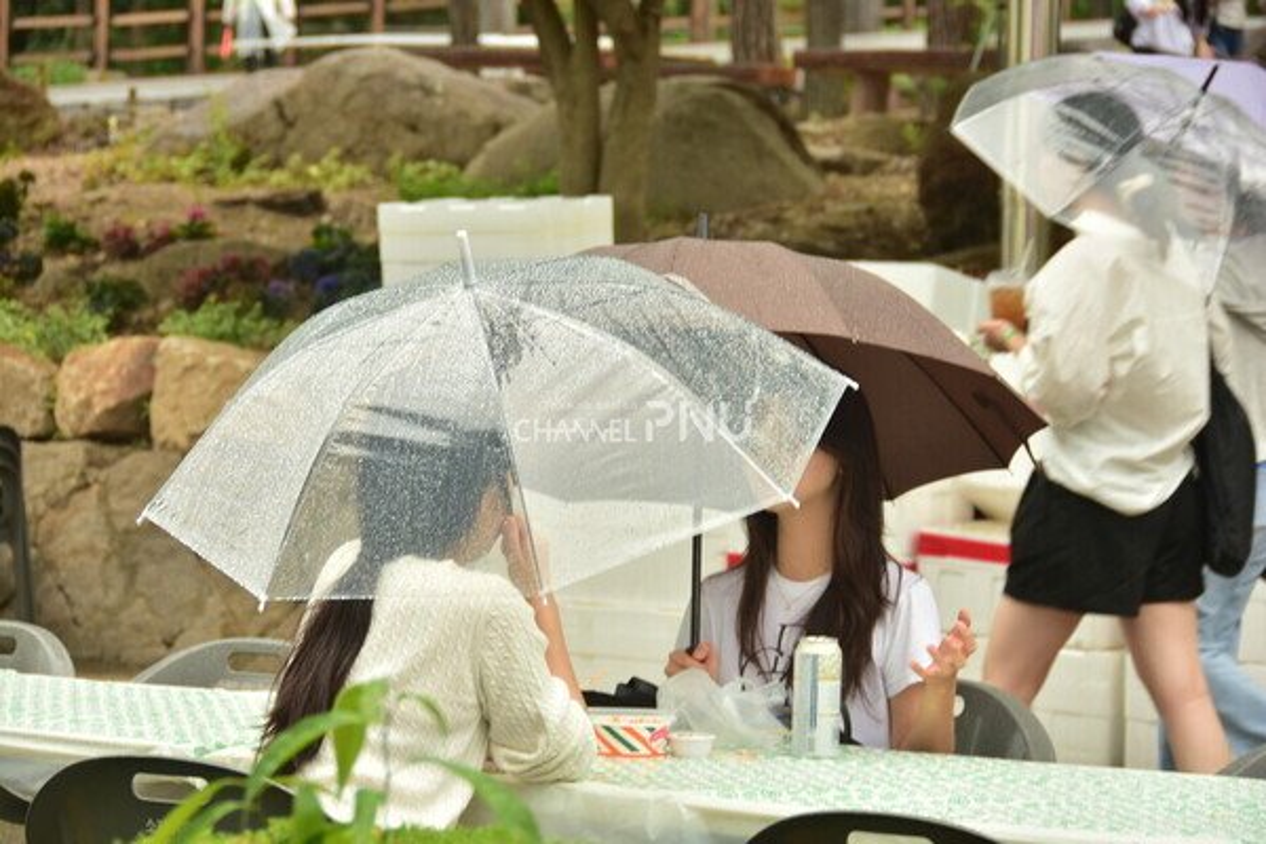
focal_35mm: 112
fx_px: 3956
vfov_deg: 12.2
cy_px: 422
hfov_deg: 18.2
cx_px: 633
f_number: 5
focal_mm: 75
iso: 110
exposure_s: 1/100
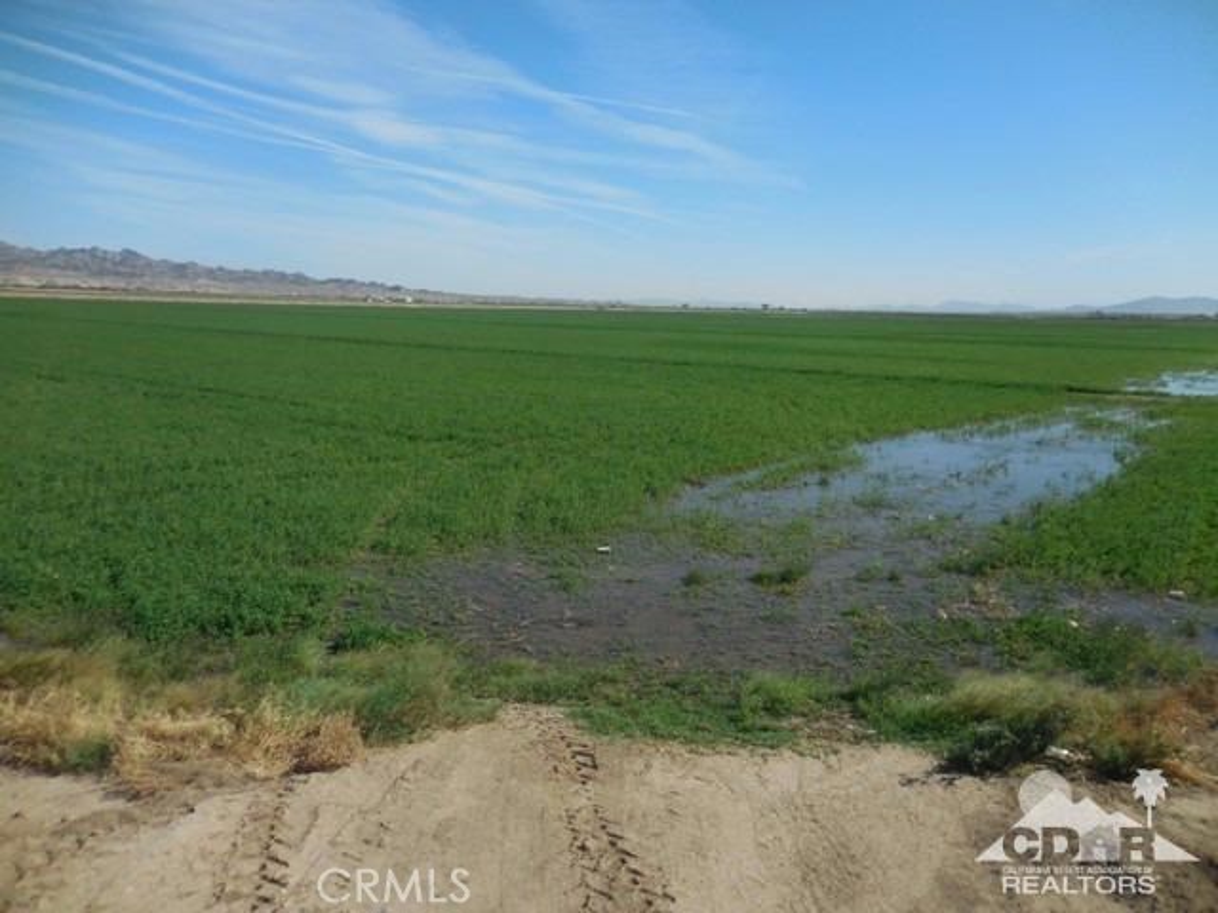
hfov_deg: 69.4
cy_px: 456
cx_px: 609
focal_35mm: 25
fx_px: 880
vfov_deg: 54.9
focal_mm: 4.5
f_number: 6.6
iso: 125
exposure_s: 1/500
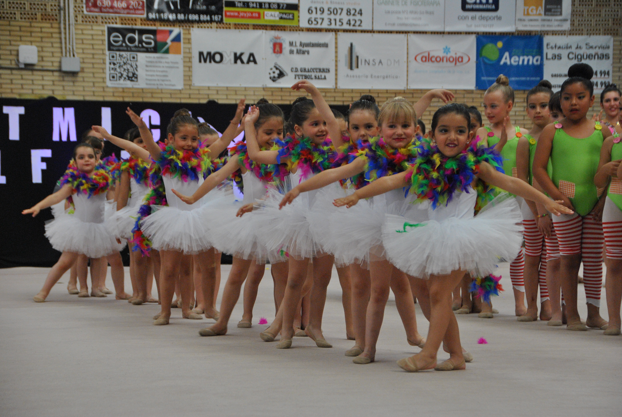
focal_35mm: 93
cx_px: 311
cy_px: 208
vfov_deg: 14.7
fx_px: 1609
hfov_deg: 21.9
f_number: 5
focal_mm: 62
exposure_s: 1/250
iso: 800
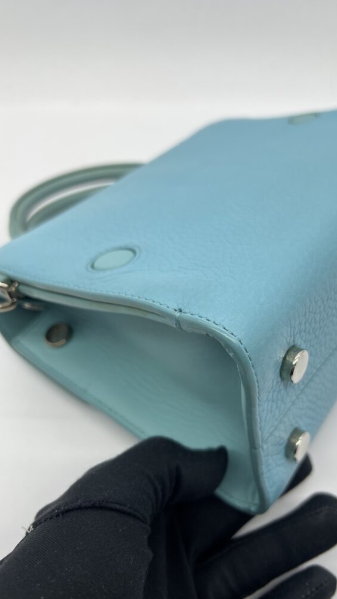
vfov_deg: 66.1
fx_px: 460
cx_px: 215
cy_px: 297
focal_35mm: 29
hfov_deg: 39.9
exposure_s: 1/186
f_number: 1.5
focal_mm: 5.7
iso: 40
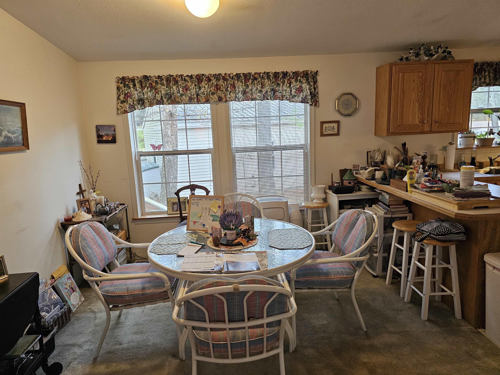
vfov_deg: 58.9
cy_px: 188
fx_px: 332
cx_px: 250
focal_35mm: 23
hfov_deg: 73.9
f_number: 1.7
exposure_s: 1/120
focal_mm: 6.3
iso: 640
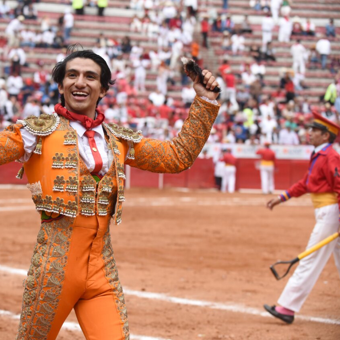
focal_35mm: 103
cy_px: 170
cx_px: 87
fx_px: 1145
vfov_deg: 16.9
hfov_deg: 16.8
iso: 1250
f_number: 4
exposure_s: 1/2500
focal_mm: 80
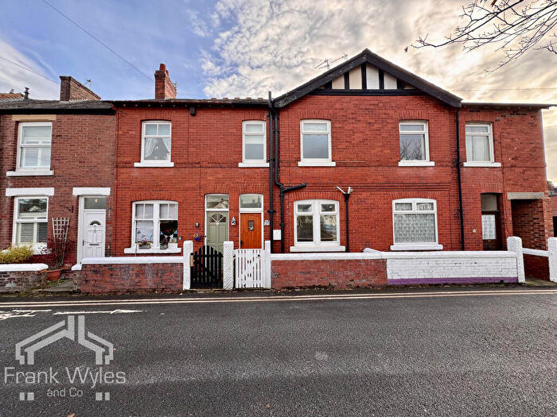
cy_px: 208
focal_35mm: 14
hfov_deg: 102.1
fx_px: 225
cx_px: 278
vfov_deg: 85.7
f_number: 2.2
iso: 40
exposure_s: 1/211
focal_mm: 2.22
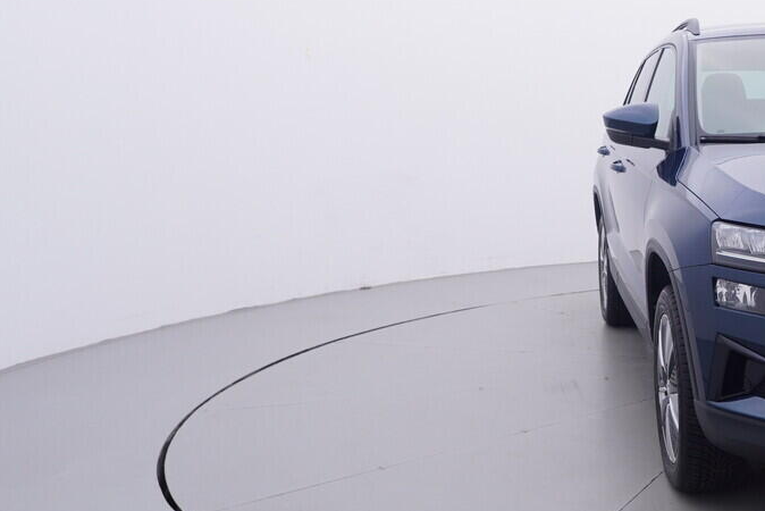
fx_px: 1022
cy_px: 229
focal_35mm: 48
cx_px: 779
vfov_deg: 28.0
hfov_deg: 36.5
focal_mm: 15
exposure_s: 1/80
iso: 200
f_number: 5
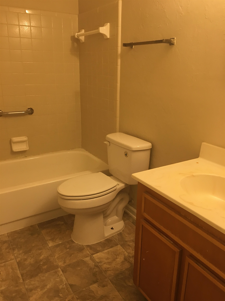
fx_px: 251
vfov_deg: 61.7
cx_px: 112
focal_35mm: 29
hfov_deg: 48.2
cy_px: 150
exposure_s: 1/30
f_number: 2.2
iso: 64
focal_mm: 4.15
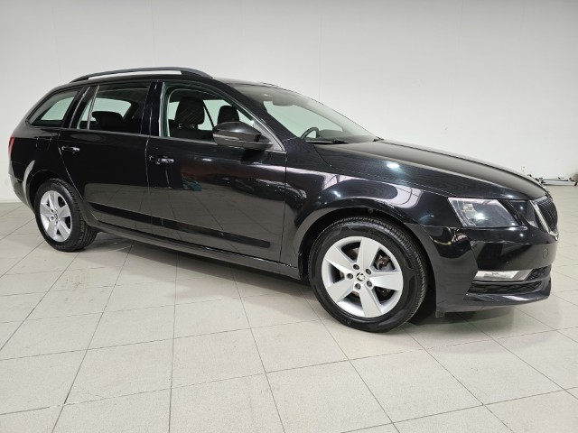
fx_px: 384
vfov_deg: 58.9
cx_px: 289
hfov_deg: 73.9
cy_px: 216
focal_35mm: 23
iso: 125
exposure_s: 1/190
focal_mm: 6.3
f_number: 1.7
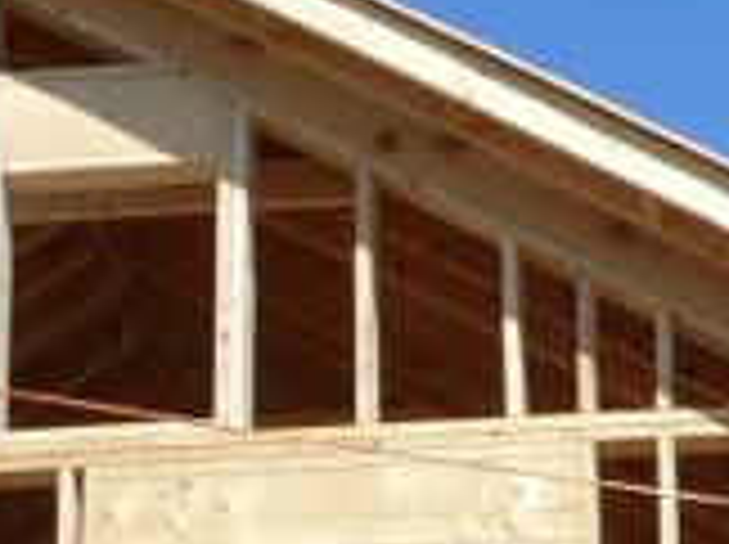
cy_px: 962
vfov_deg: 7.8
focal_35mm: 183
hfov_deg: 10.6
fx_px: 3848
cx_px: 878
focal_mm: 7.8
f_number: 5.6
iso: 100
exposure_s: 1/400
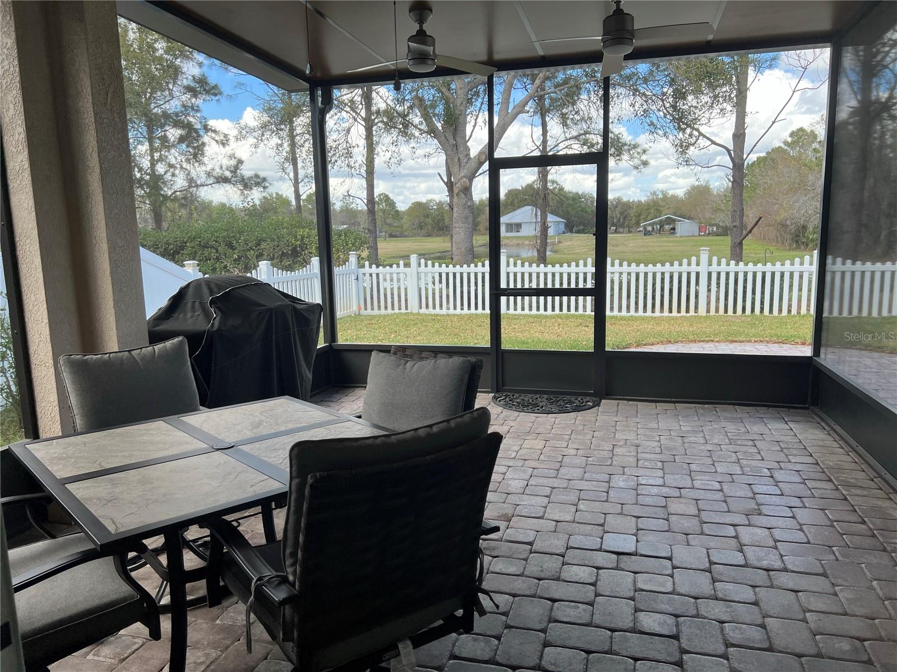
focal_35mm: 26
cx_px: 448
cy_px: 336
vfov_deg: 53.1
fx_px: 674
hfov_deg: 67.3
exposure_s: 1/464
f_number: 1.5
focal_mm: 5.7
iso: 50
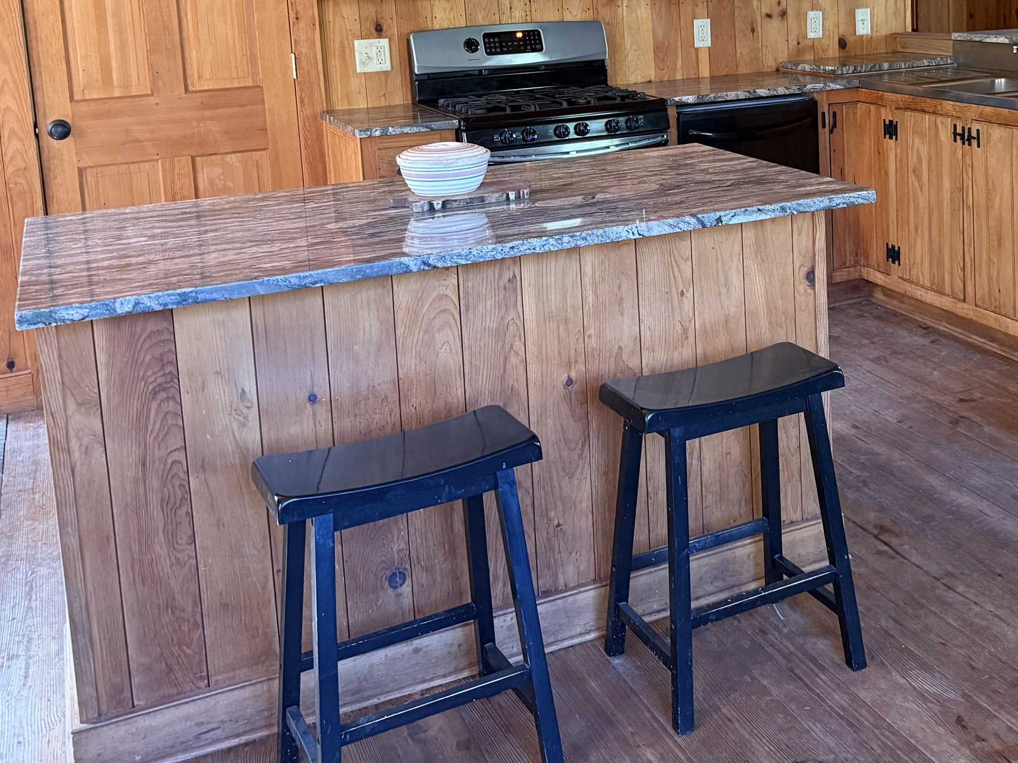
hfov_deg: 42.4
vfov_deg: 32.4
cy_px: 123
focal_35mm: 43
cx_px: 775
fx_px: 1264
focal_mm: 6.76
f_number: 1.78
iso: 500
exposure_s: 1/60
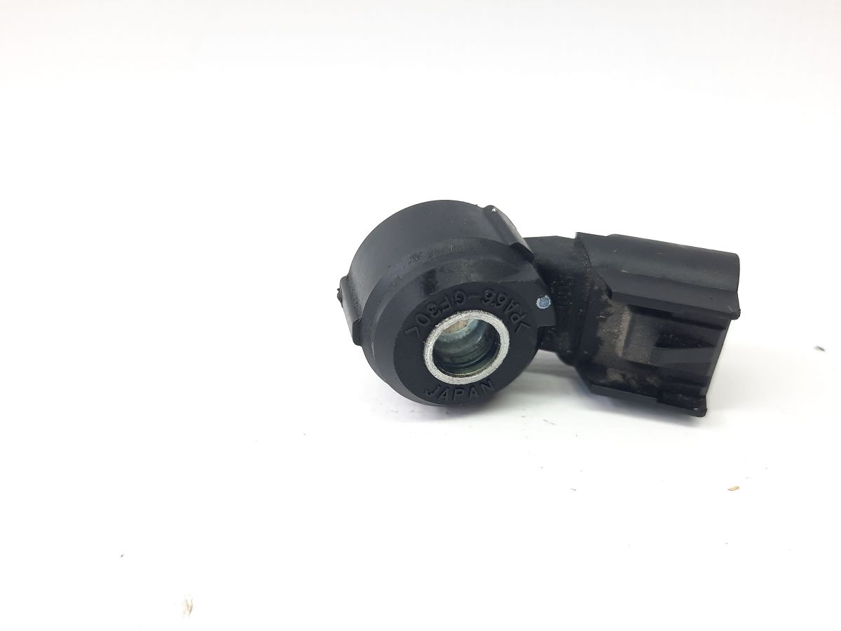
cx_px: 420
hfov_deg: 69.4
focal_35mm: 25
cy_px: 316
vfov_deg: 54.9
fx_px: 607
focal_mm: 4.6
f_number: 2
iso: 125
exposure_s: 1/60
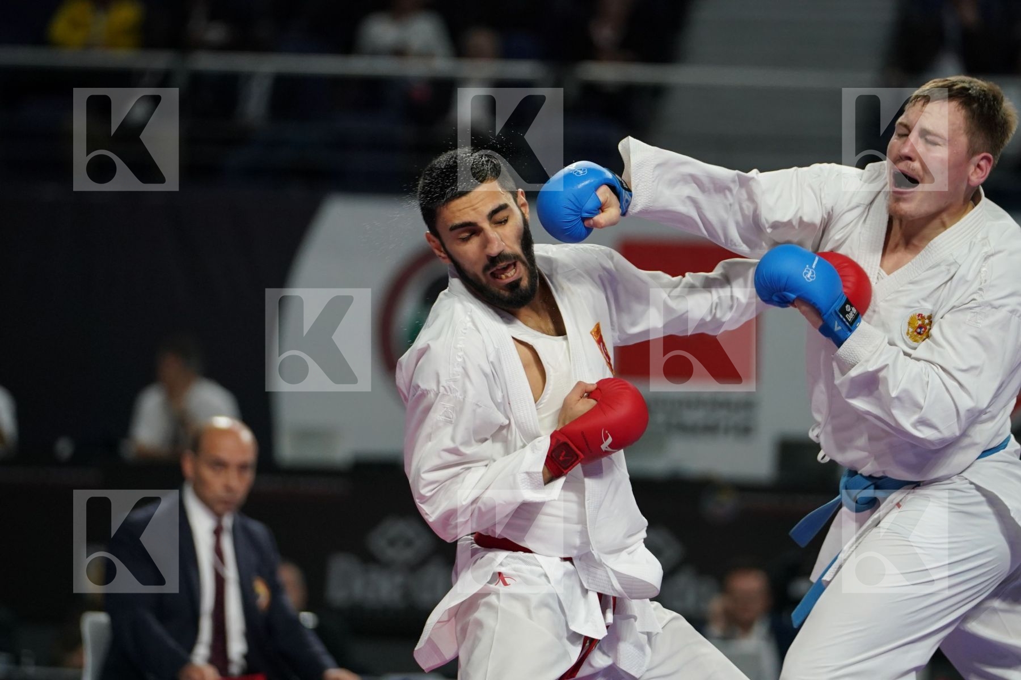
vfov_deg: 4.7
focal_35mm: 291
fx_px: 8252
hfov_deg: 7.1
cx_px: 510
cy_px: 340
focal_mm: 194
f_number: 2.8
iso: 1600
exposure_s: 1/1000
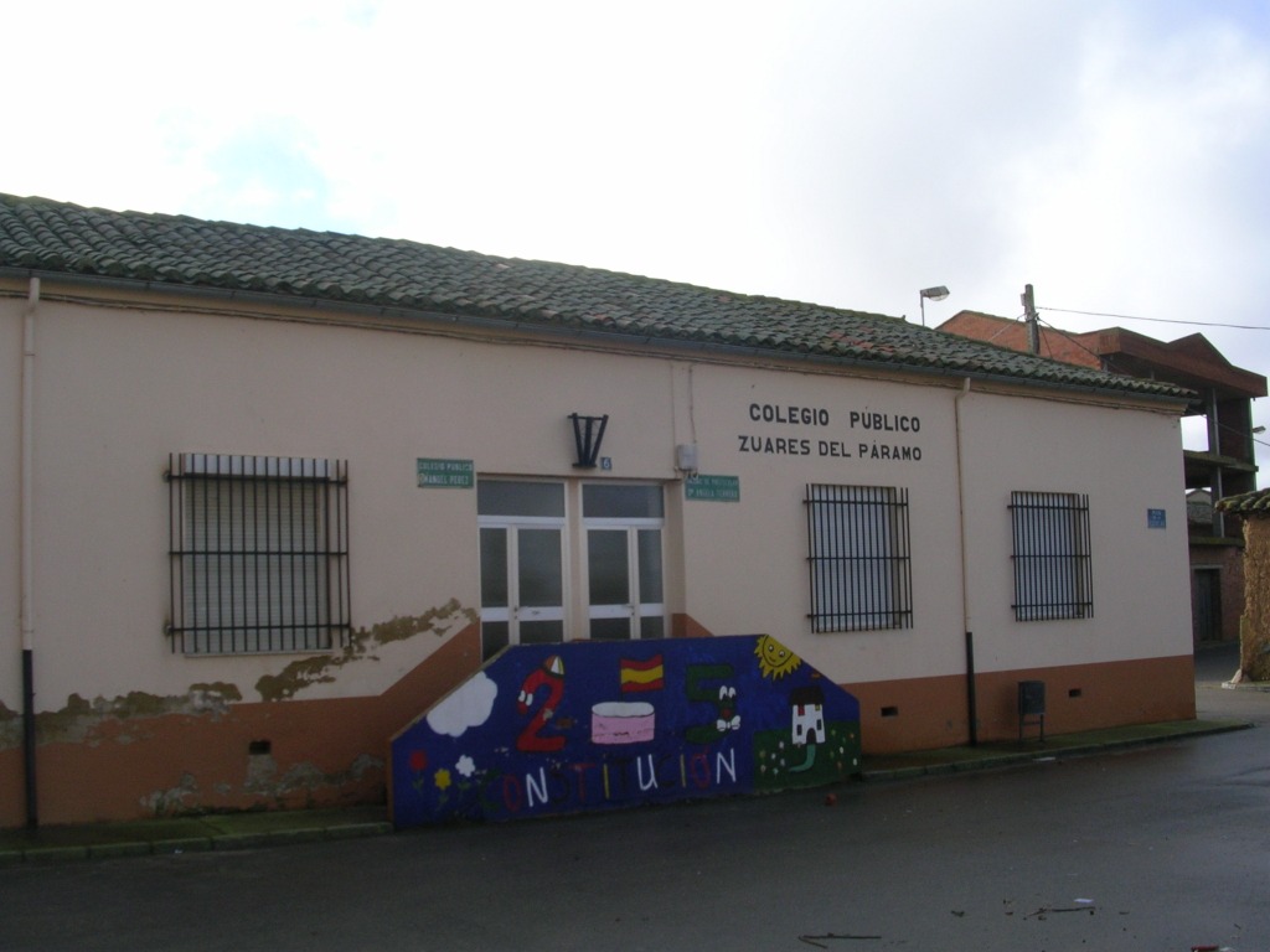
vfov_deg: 37.7
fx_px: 1394
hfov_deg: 49.0
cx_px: 635
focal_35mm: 38
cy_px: 476
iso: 50
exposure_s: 1/149
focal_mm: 5.8
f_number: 5.6
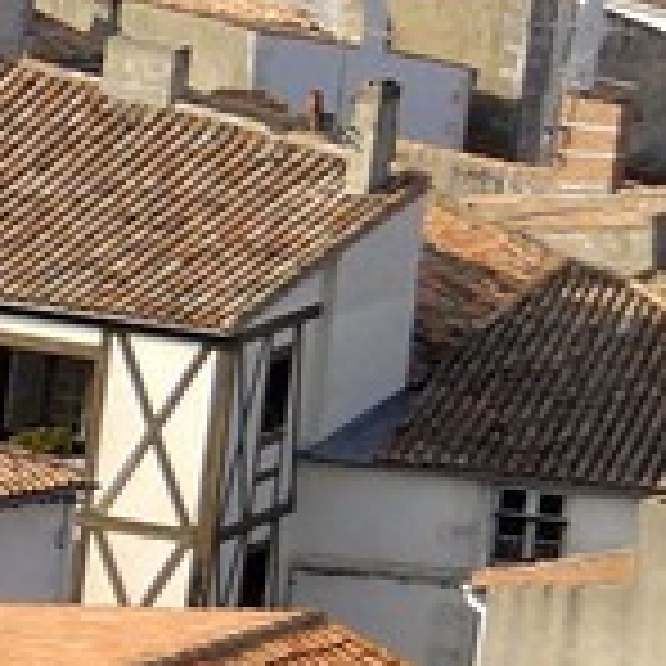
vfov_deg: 6.4
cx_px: -2259
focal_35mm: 275
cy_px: 243
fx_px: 5986
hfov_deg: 5.4
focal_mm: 20
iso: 100
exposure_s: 1/160
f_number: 9
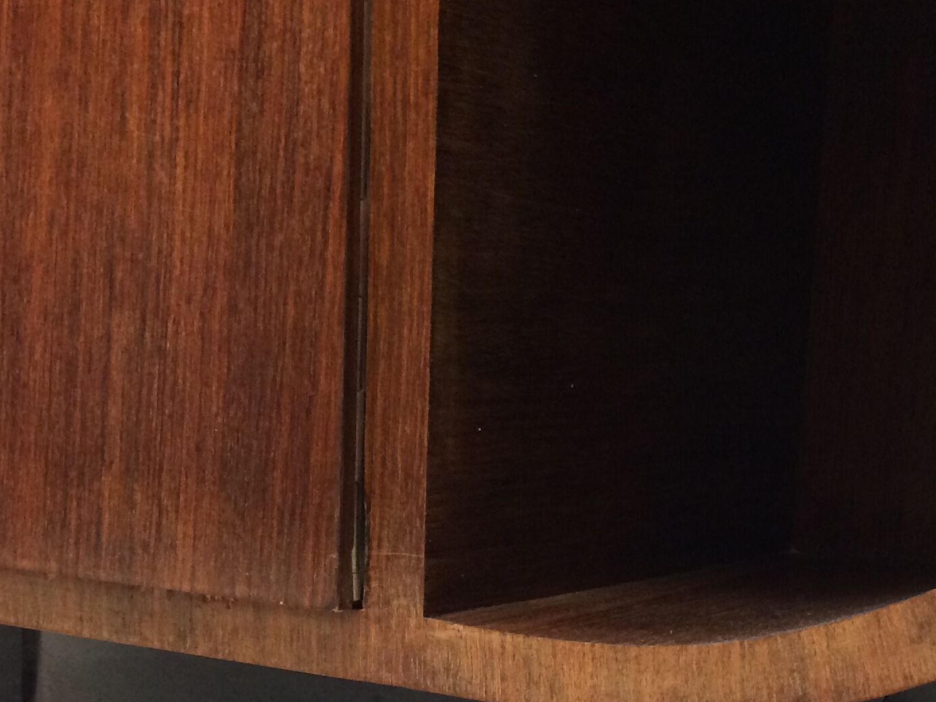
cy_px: 751
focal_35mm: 68
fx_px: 1839
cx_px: 572
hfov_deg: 28.5
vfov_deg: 20.7
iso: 160
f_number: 2.2
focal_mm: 4.15
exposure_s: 1/33
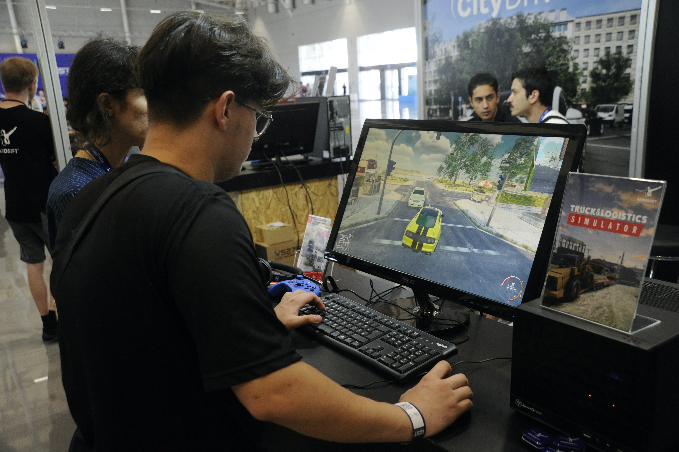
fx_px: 603
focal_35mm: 32
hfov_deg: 58.7
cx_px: 340
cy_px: 226
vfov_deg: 41.1
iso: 4000
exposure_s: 1/250
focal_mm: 32
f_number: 5.6
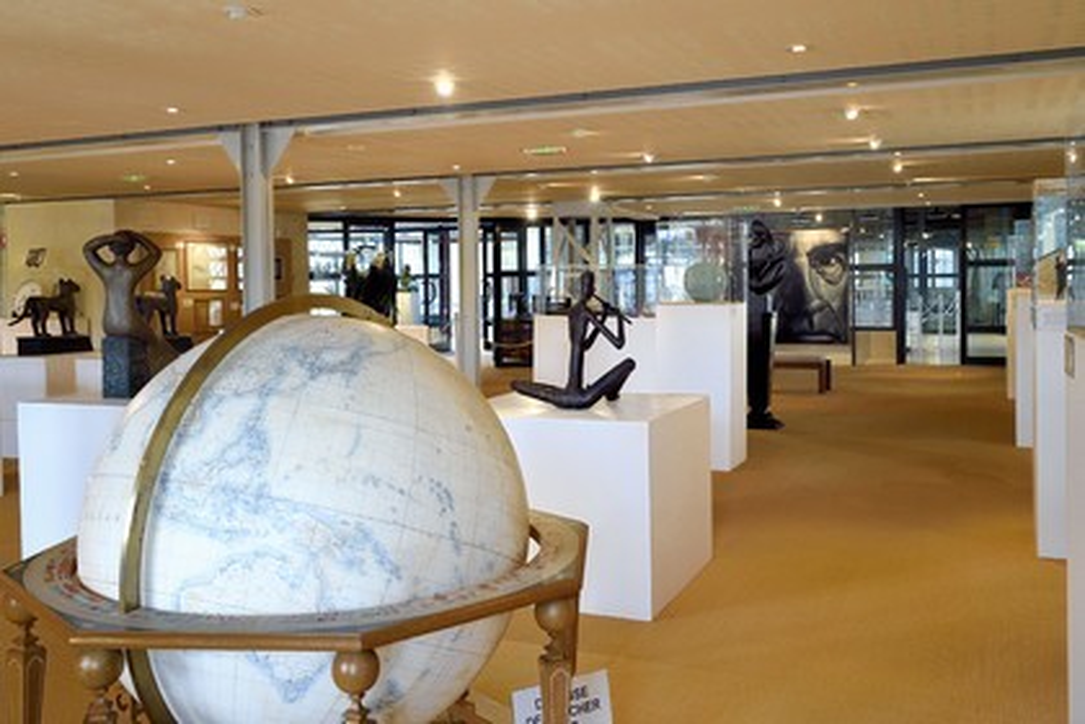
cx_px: 542
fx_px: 934
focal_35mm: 31
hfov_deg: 60.3
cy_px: 362
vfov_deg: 42.3
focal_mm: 31
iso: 800
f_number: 7.1
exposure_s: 1/50
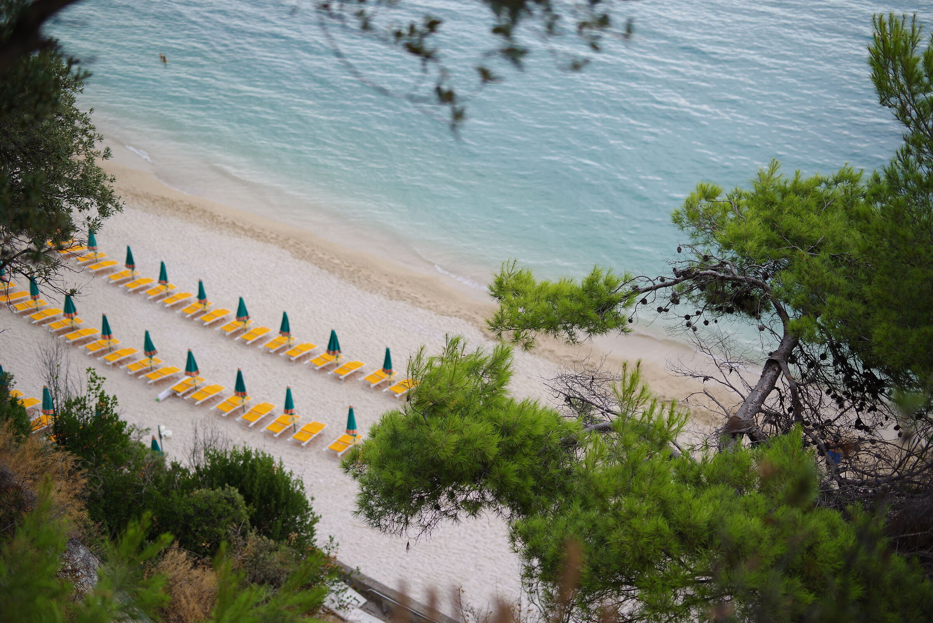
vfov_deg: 27.0
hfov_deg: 39.6
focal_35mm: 50
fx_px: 1296
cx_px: 466
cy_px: 312
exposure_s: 1/160
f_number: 1.8
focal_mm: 50
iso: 100
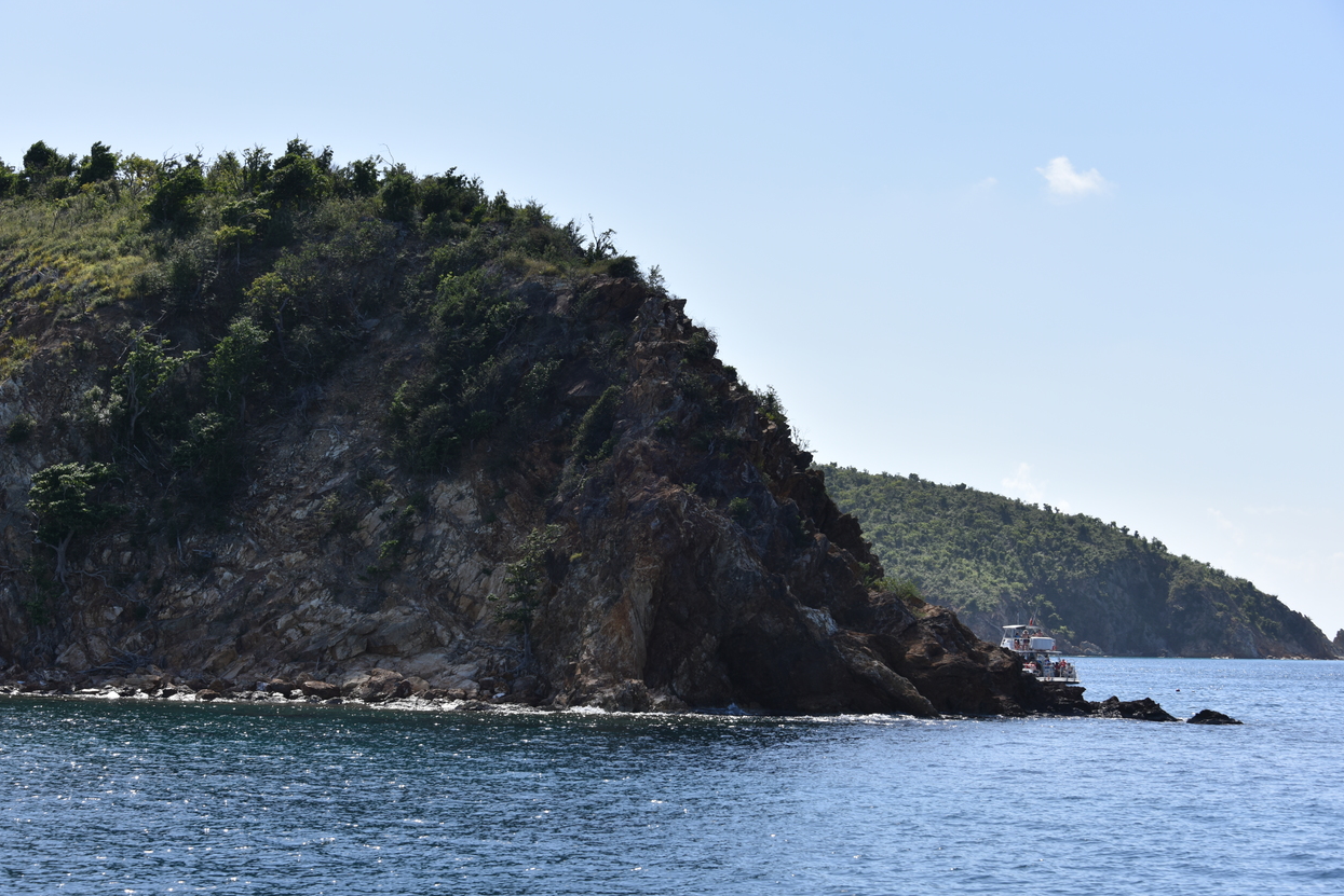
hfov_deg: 27.3
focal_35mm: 74
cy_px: 456
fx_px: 2763
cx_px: 654
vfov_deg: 18.4
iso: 100
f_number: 9
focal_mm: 72
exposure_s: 1/320
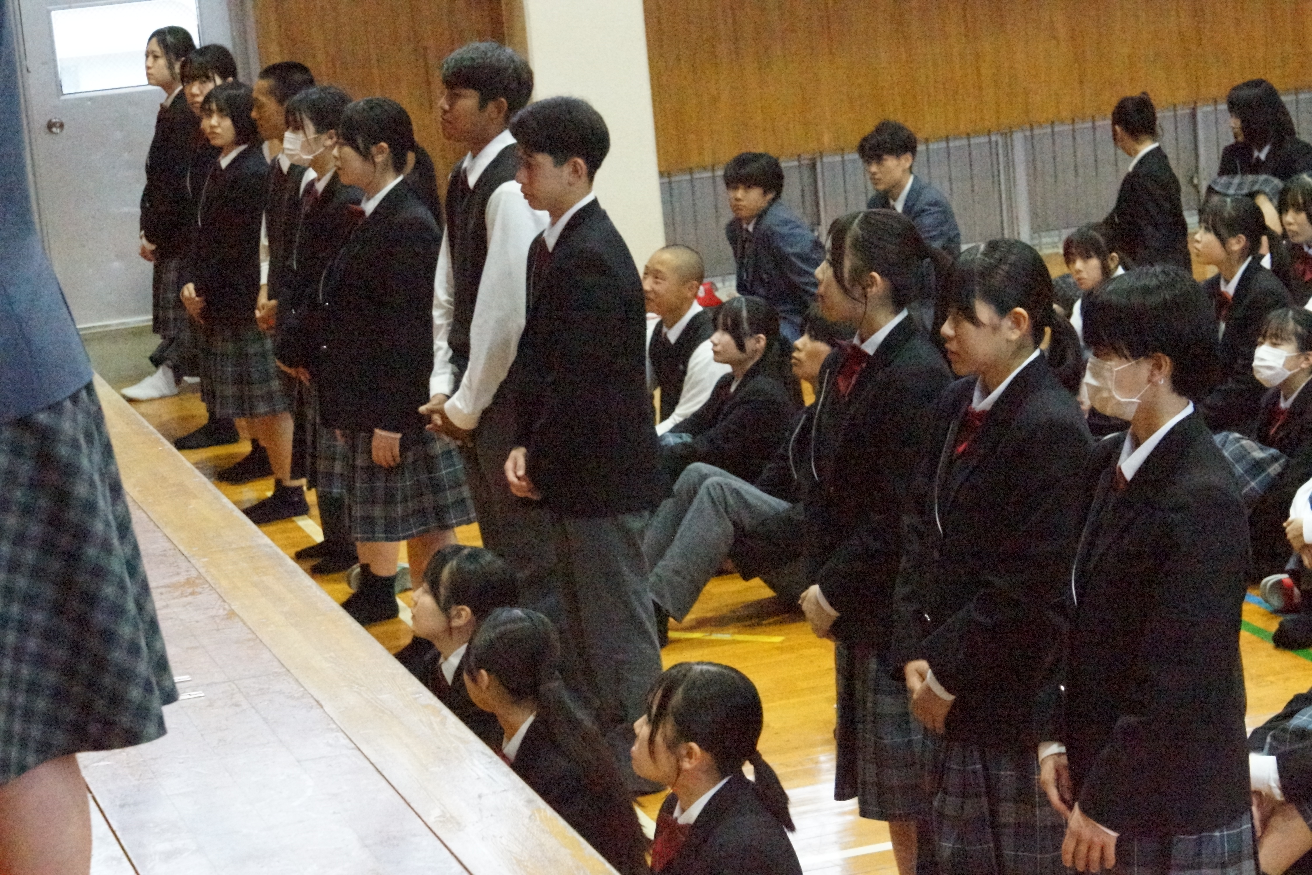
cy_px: 438
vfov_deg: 15.2
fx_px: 3280
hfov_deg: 22.6
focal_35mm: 90
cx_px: 656
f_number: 10
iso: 16000
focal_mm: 60
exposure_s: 1/200
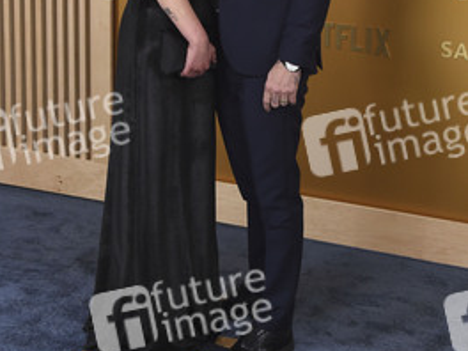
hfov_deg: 26.7
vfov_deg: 19.8
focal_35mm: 73
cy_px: 46
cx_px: 233
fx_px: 987
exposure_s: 1/250
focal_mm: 50
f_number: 5
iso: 2500
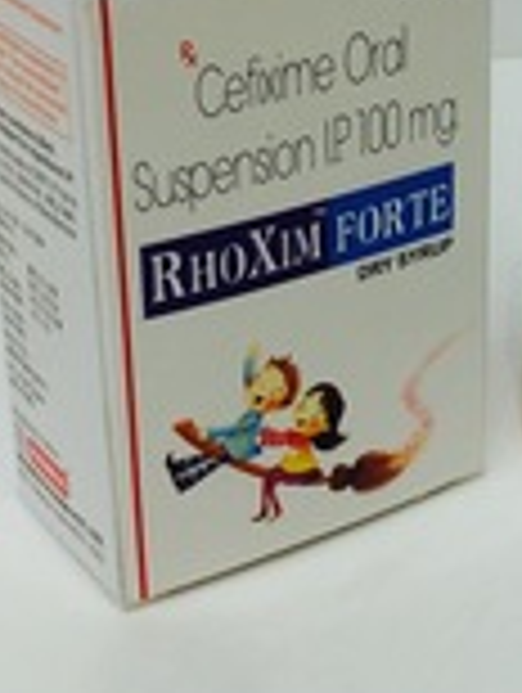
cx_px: 472
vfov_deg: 20.8
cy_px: 308
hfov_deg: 15.6
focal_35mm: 94
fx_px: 1885
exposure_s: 1/33
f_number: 2.2
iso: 40
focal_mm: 4.15
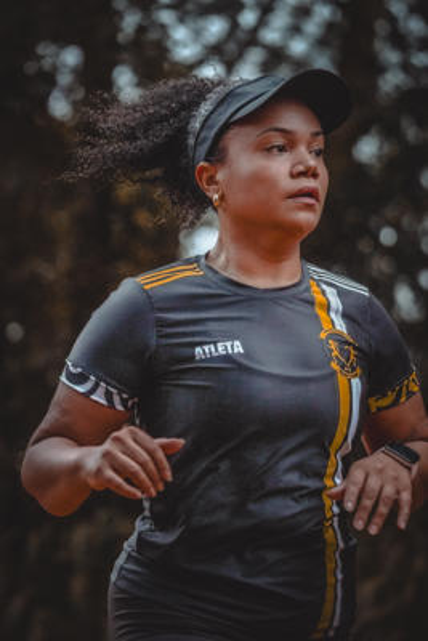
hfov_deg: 9.7
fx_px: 2512
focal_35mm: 141
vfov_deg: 14.5
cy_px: 320
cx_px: 214
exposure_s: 1/800
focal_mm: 94
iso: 6400
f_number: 2.8
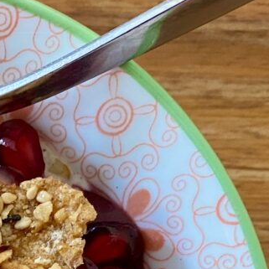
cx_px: -111
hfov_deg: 15.4
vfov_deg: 15.4
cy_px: 382
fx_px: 932
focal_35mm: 106
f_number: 1.8
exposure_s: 1/60
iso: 160
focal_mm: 4.25
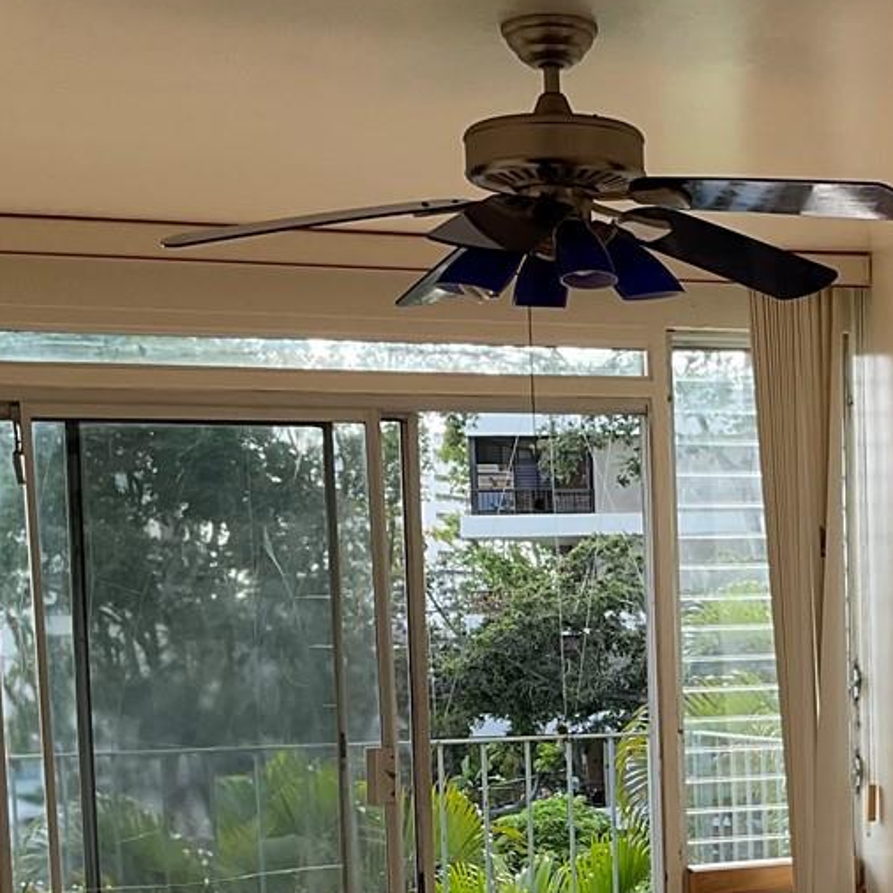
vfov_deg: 20.8
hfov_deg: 20.7
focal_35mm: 81
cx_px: 888
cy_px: 842
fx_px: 2364
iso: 16
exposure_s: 1/247
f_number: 1.8
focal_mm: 3
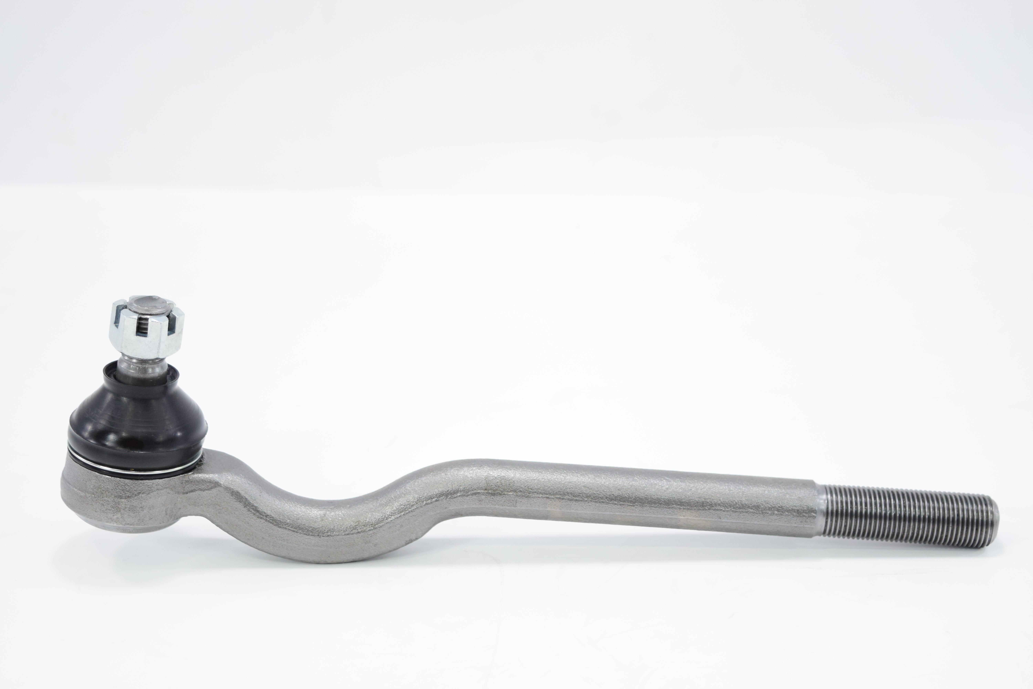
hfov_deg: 29.2
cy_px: 344
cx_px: 516
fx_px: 1980
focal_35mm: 69
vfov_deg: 19.7
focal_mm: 46
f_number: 5
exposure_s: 1/125
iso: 640
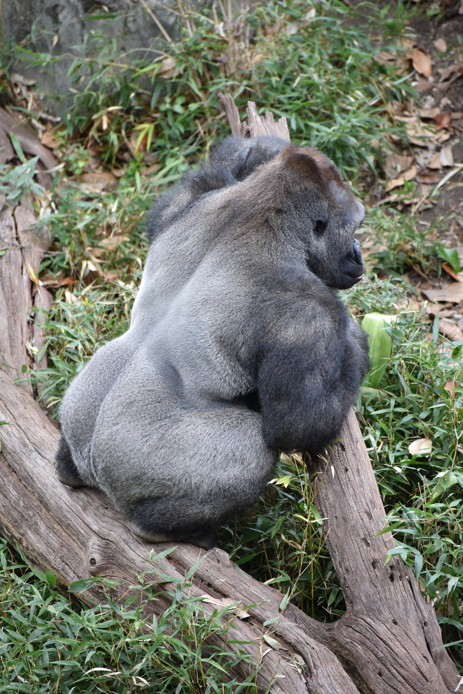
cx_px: 232
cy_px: 347
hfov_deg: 7.0
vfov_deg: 10.5
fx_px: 3760
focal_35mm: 195
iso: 1600
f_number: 5.3
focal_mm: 195
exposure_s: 1/400
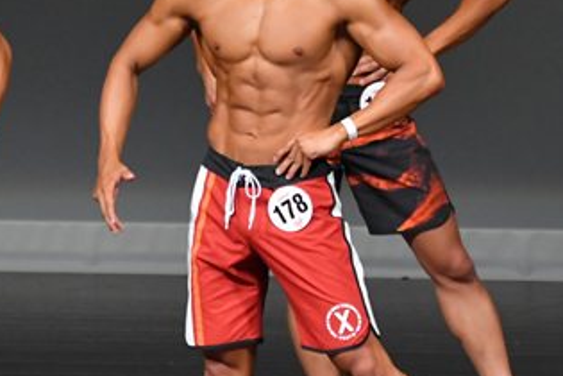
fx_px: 13261
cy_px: 192
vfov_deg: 1.6
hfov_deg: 2.4
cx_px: 537
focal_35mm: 848
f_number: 5.6
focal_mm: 230
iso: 4000
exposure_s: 1/400
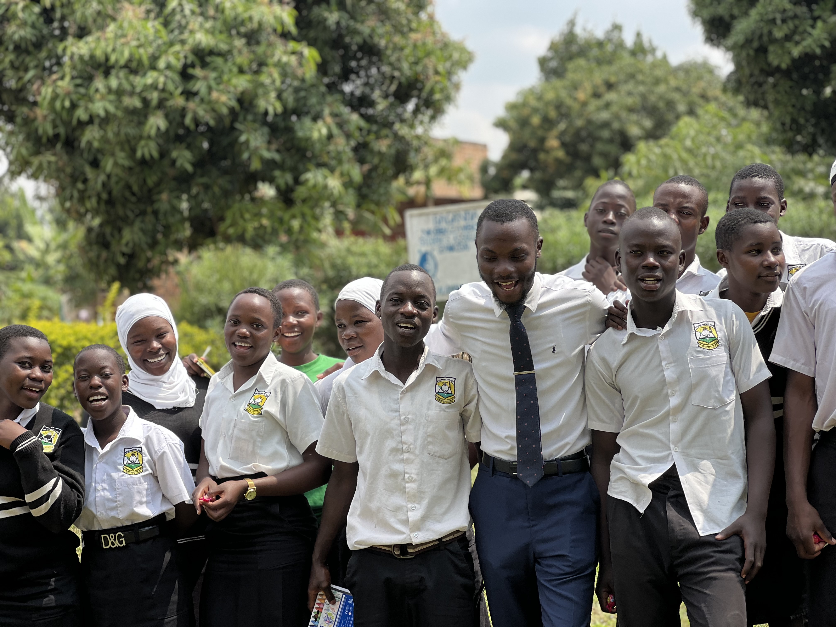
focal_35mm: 77
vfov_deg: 19.1
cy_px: 314
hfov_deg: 25.3
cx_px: 418
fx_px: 1860
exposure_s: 1/176
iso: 25
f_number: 2.8
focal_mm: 9
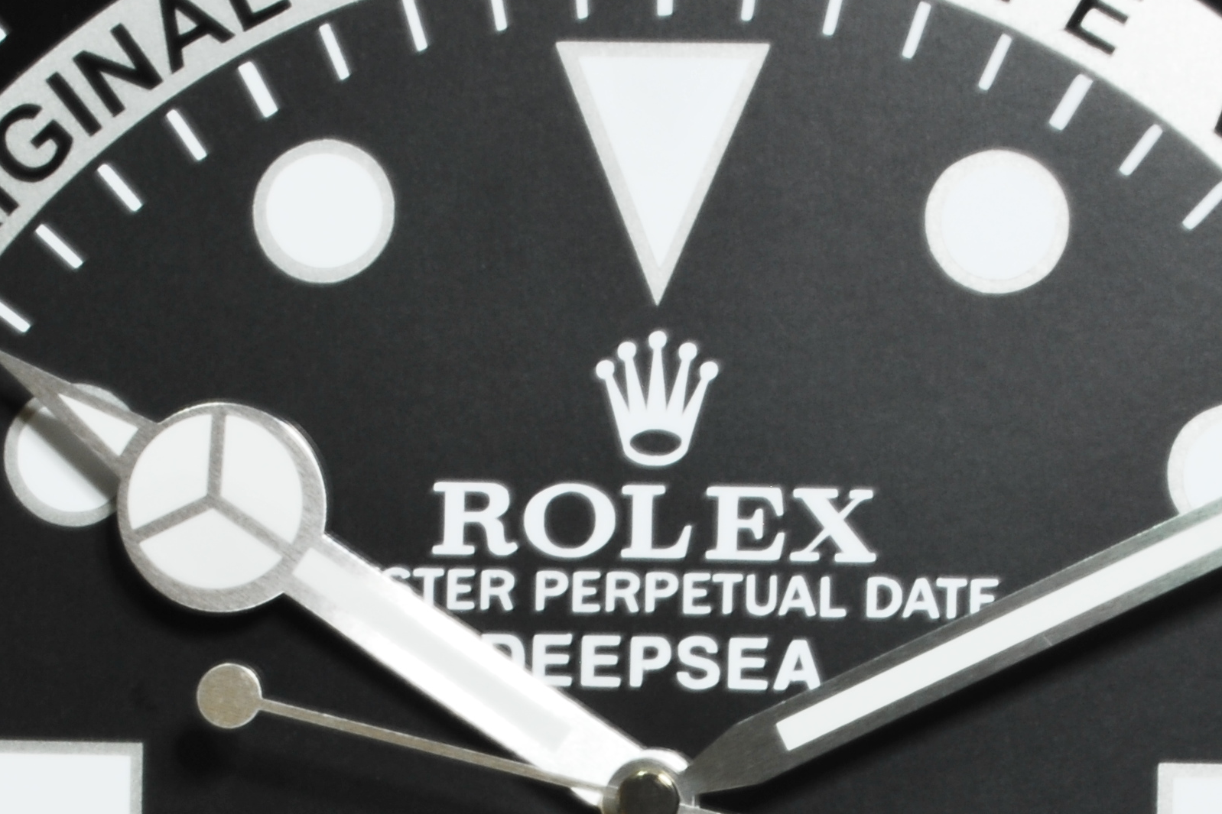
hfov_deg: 15.7
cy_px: 808
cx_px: 616
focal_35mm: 131
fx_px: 4446
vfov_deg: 10.4
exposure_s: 6
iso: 100
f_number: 16
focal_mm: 36
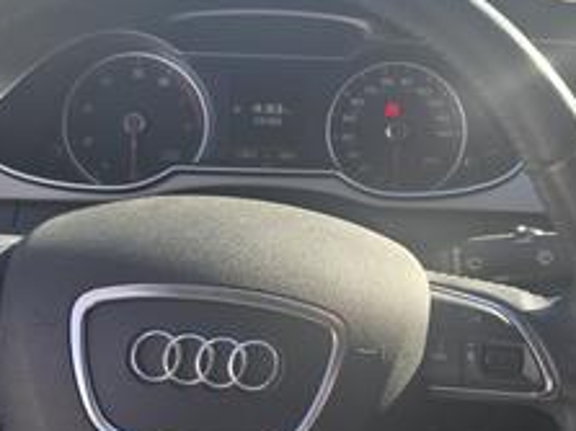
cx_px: 375
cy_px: 232
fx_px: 865
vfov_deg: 28.0
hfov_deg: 36.5
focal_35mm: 52
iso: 12
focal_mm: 6.3
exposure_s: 1/180
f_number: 1.7
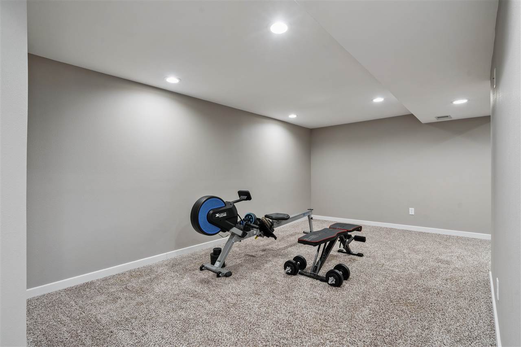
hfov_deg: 93.3
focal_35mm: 17
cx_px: 260
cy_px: 174
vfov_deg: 70.4
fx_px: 246
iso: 400
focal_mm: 17
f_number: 8
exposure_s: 1/5
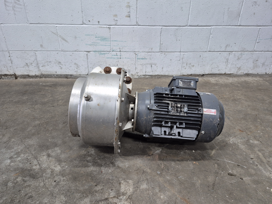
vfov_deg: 58.9
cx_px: 136
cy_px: 102
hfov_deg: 73.9
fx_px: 181
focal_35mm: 23
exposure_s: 1/120
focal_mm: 5.4
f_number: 1.8
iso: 320
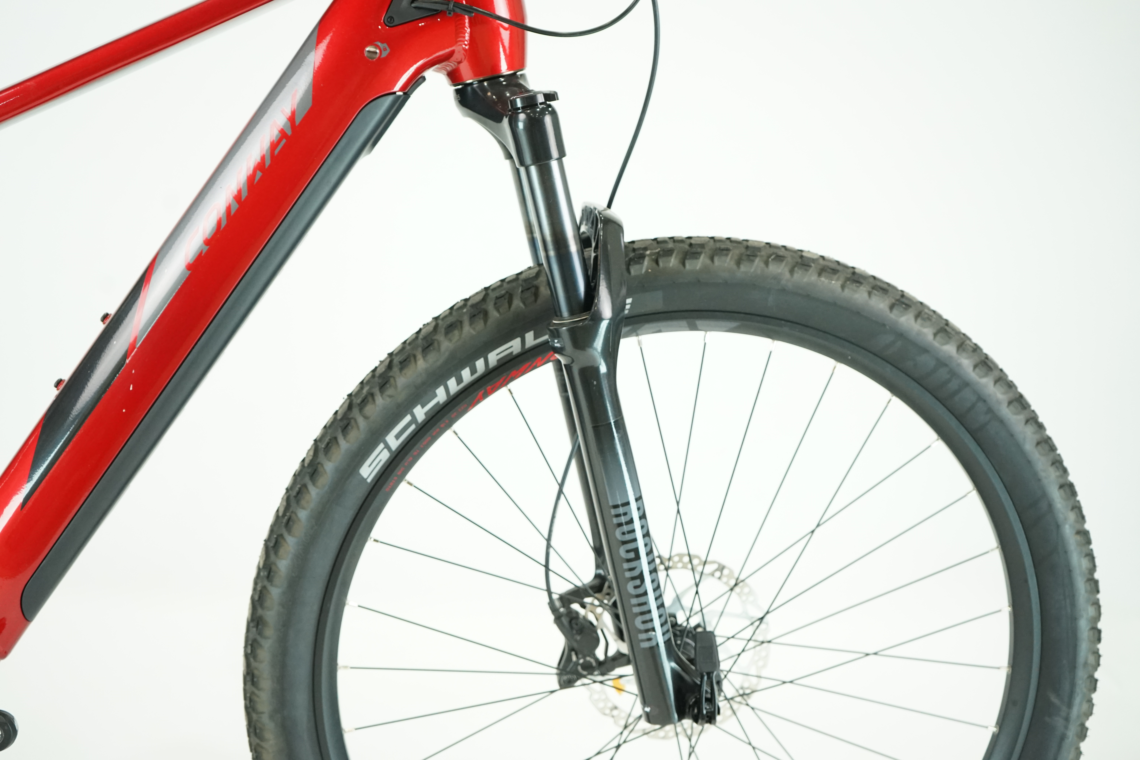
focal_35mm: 41
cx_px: 570
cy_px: 380
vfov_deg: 32.6
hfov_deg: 47.4
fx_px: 1298
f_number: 5
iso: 2500
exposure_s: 1/200
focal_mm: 41
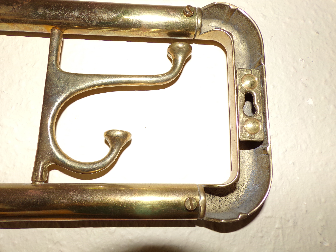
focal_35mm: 24
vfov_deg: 56.8
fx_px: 233
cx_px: 168
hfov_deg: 71.6
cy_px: 126
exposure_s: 1/60
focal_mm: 4.3
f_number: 3
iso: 80
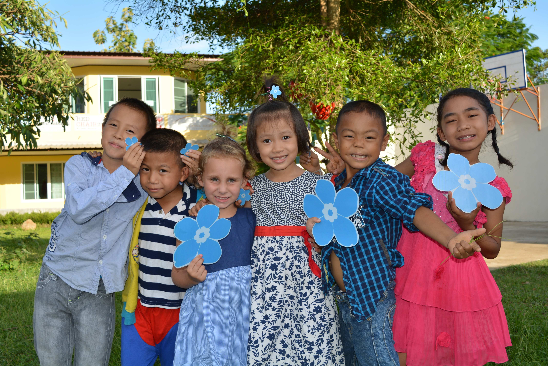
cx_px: 274
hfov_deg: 49.5
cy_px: 183
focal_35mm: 39
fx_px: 594
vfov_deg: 34.2
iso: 100
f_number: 7.1
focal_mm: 26
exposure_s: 1/200
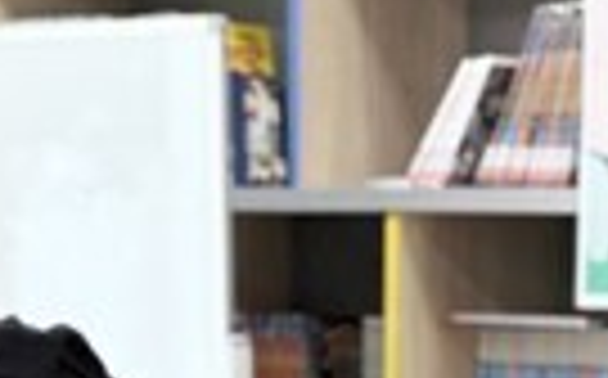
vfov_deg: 6.7
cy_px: 1017
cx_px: 473
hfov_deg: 11.6
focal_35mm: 181
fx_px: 2995
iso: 100
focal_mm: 6.76
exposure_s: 1/120
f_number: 1.78
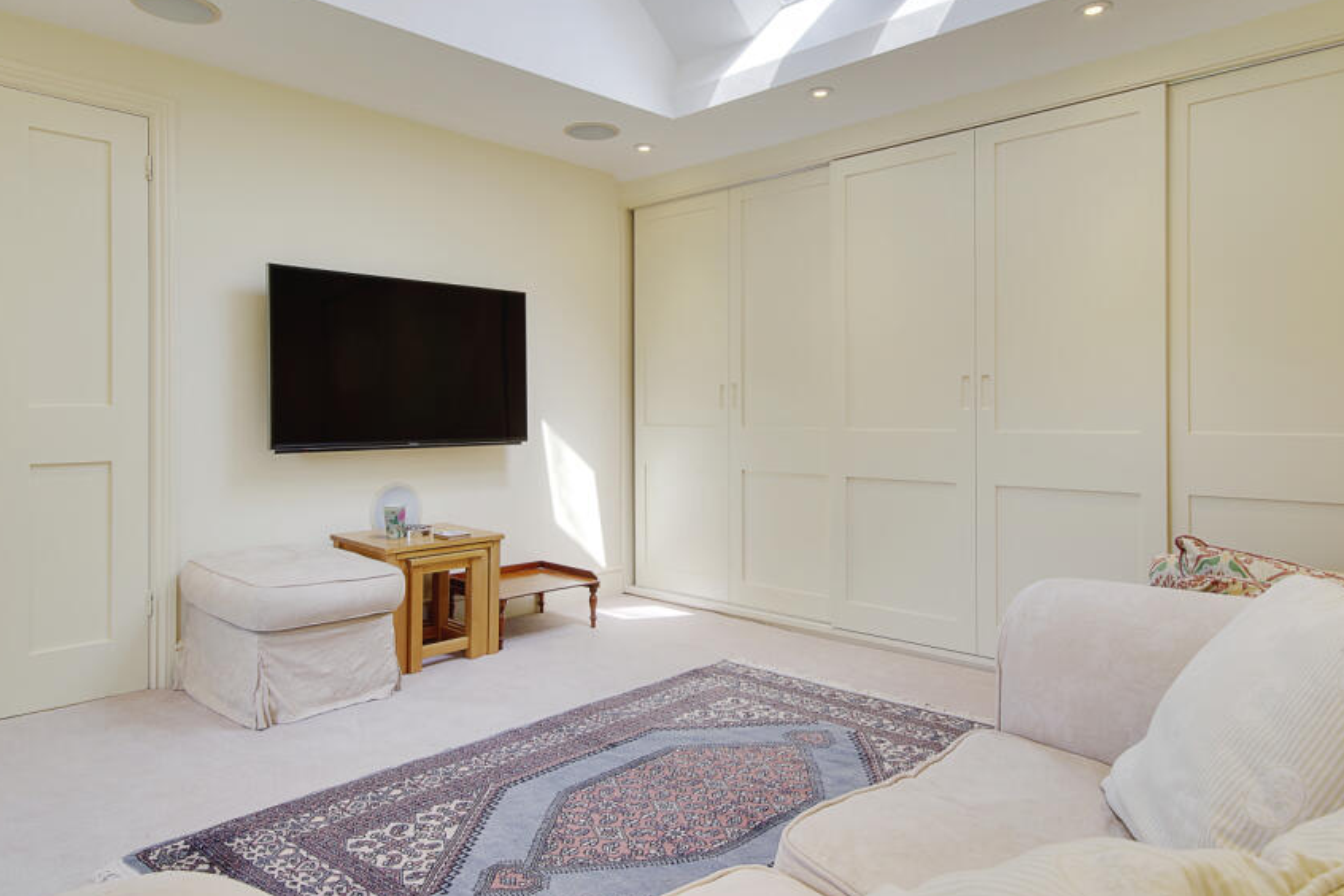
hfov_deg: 76.0
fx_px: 859
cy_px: 393
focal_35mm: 23
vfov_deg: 55.0
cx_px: 639
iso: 100
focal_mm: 13
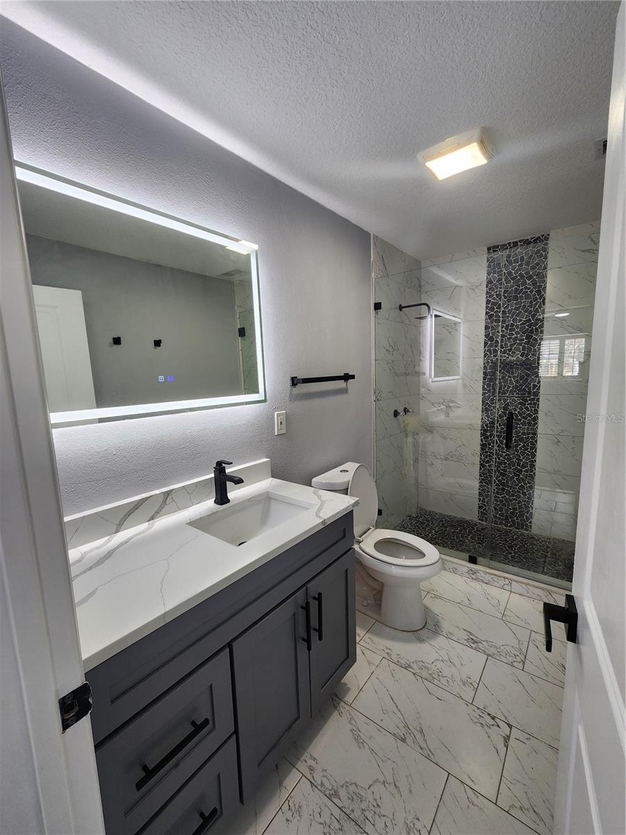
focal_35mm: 13
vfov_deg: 106.2
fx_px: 313
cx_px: 313
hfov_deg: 89.9
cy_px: 418
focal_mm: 2.2
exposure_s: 1/60
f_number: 2.2
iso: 100
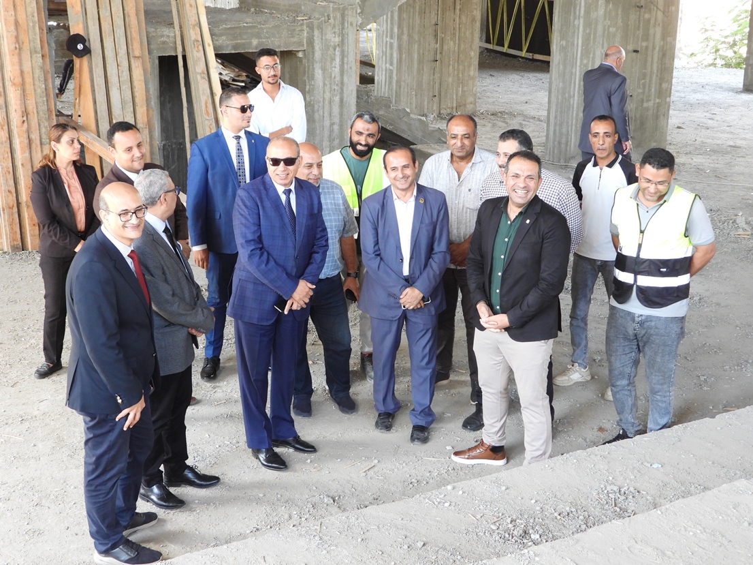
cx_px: 376
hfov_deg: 34.9
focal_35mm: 55
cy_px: 282
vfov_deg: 26.5
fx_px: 1196
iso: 360
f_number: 3.5
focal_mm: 9.8
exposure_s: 1/60
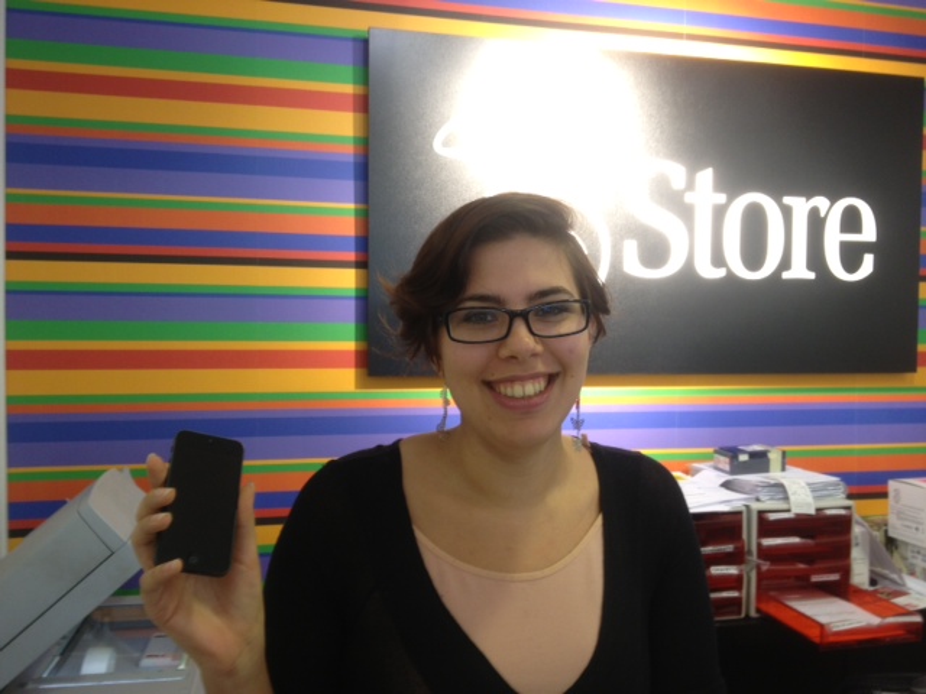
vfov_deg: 40.7
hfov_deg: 52.6
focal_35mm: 35
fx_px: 936
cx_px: 463
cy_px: 347
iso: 64
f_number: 2.4
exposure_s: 1/20
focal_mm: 4.28
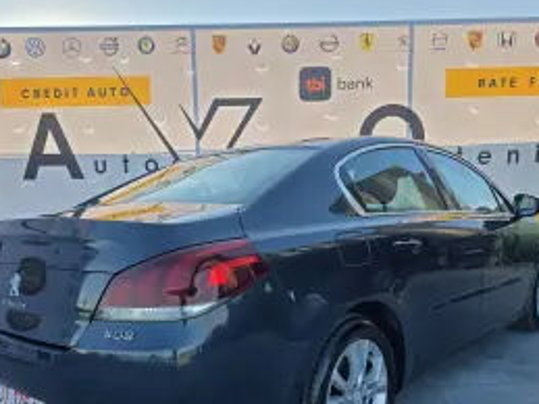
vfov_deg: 43.5
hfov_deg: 56.7
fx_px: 498
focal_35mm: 32
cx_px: 237
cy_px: 269
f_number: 1.7
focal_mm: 6.3
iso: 80
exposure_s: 1/2234
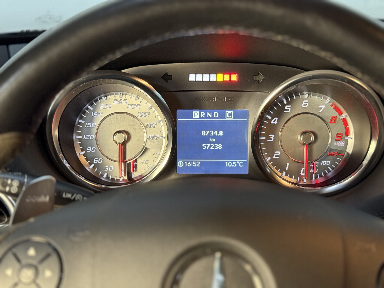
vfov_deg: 30.3
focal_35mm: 48
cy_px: 144
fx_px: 532
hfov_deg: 39.7
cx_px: 192
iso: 500
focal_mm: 6.76
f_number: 1.78
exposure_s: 1/38
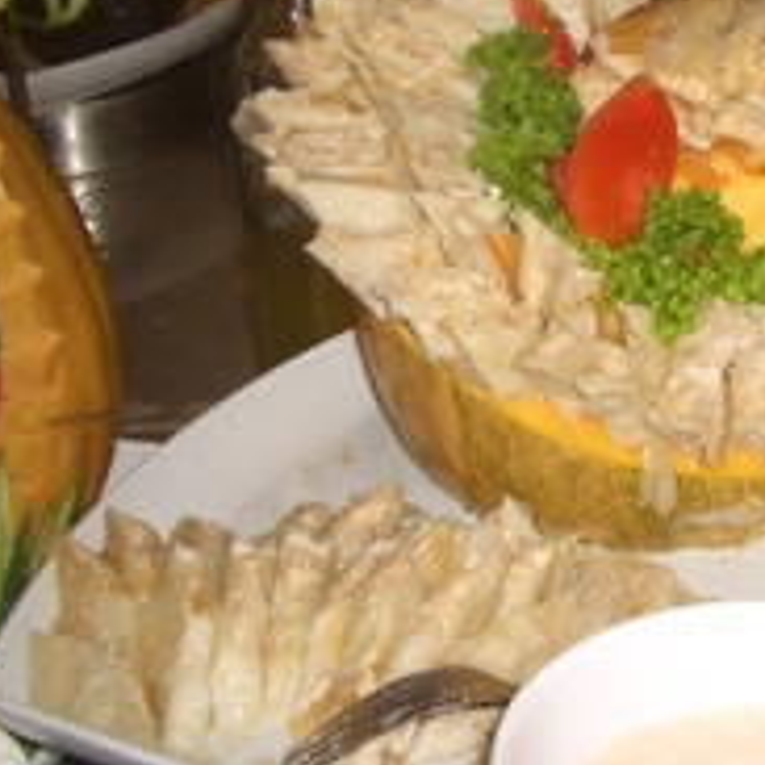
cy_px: 171
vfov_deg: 22.5
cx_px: 815
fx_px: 1900
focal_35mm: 76
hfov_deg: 21.7
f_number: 2.6
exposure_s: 1/60
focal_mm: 5.8
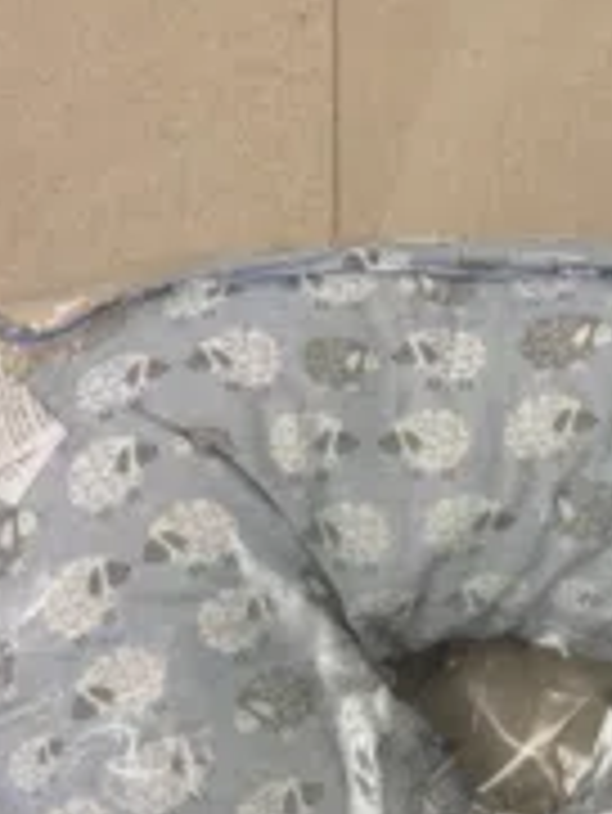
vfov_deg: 34.6
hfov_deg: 26.9
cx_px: 513
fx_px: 1248
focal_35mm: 53
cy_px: 697
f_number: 1.78
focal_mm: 6.76
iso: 200
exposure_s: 1/100
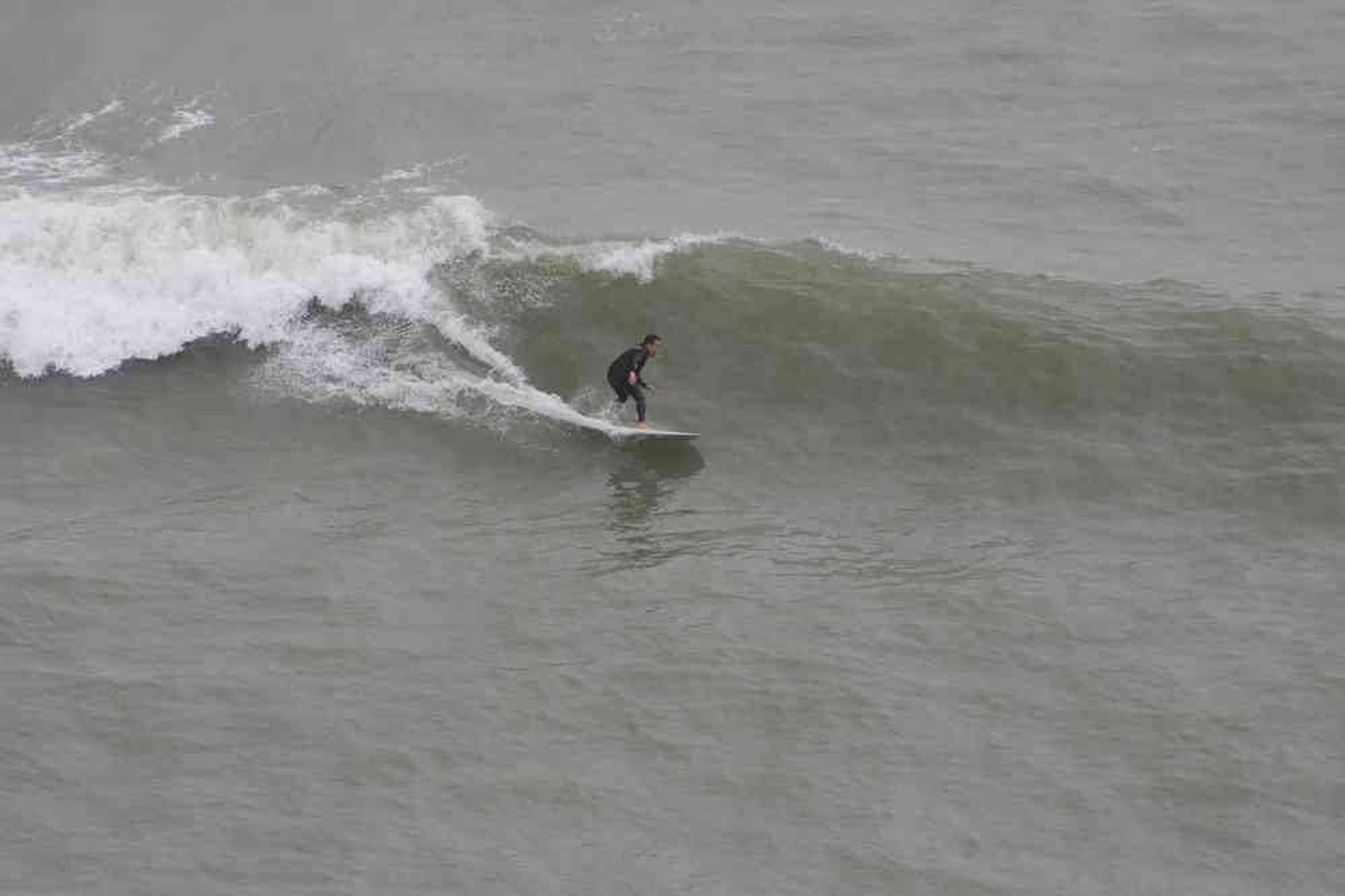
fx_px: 16811
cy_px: 448
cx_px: 672
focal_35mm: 450
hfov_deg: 4.6
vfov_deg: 3.1
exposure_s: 1/320
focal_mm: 300
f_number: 9
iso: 800
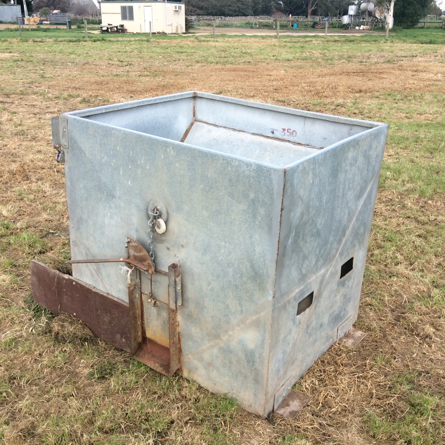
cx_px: 225
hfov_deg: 43.9
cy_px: 222
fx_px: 553
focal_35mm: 38
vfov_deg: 43.9
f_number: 2.4
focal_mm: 3.3
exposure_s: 1/357
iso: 32
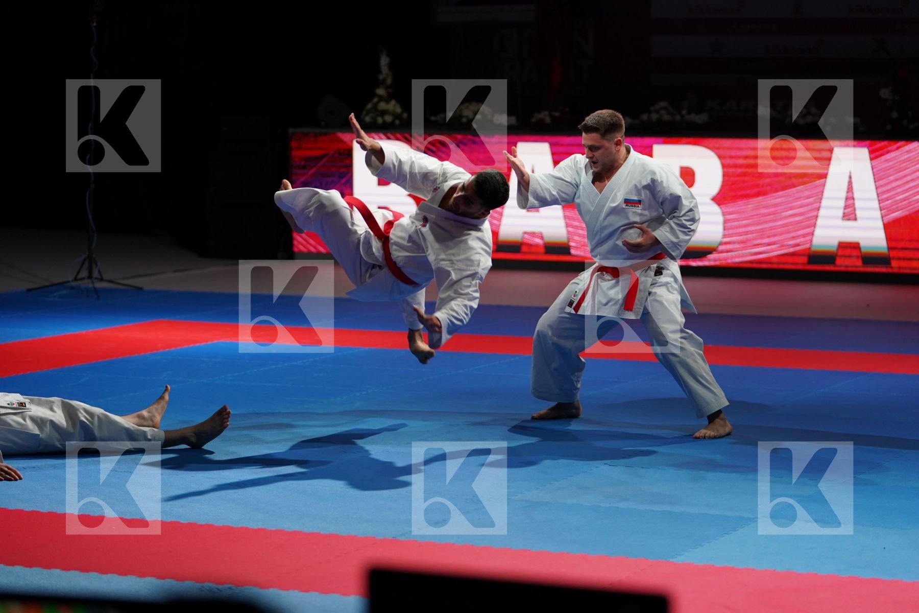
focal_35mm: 108
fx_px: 2757
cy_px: 306
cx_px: 460
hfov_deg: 18.9
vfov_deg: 12.7
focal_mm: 108
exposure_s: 1/500
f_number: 2.8
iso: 1000
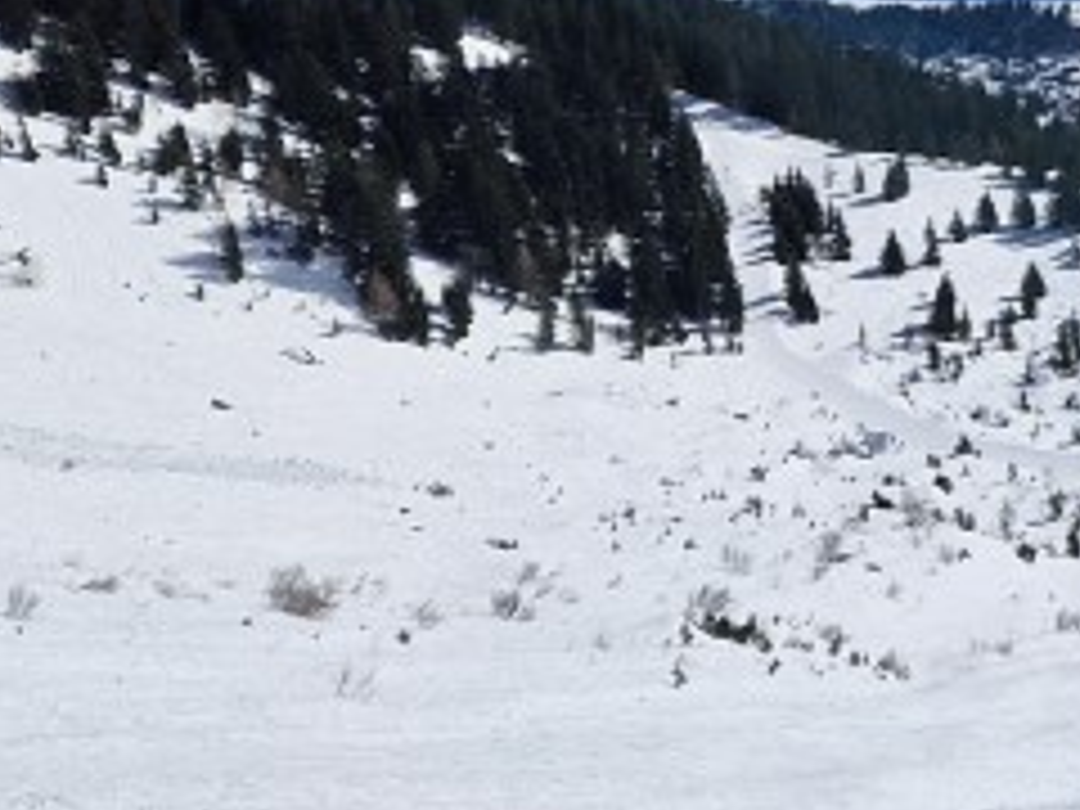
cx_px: 1930
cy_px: -338
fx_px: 3058
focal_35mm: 98
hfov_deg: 16.7
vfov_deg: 14.3
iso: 50
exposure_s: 1/4240
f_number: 1.8
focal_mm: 5.4
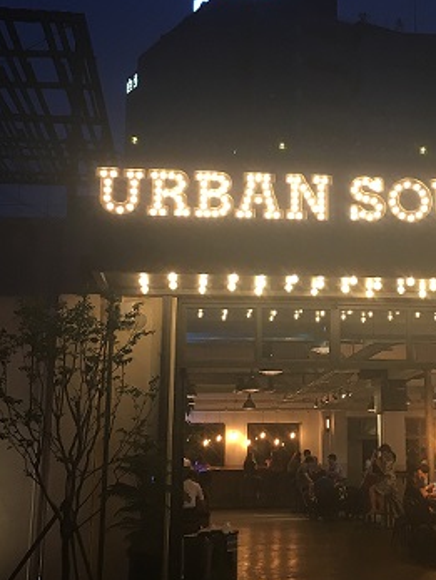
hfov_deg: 24.5
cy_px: 227
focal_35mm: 59
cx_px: 349
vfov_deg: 32.6
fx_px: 989
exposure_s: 1/30
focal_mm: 4.15
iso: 50
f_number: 2.2
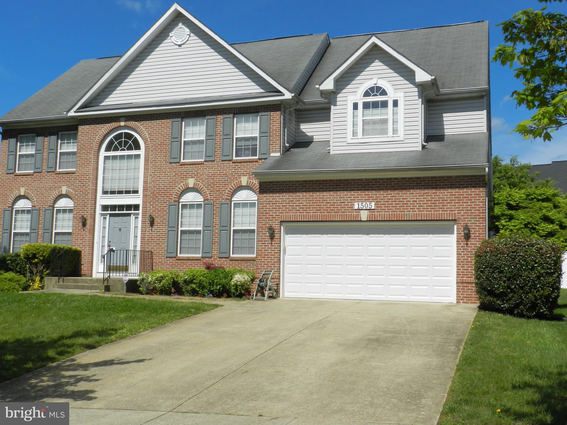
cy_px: 212
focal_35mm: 38
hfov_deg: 49.0
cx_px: 284
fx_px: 622
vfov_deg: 37.7
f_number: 5.6
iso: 160
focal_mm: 6.7
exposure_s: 1/1000
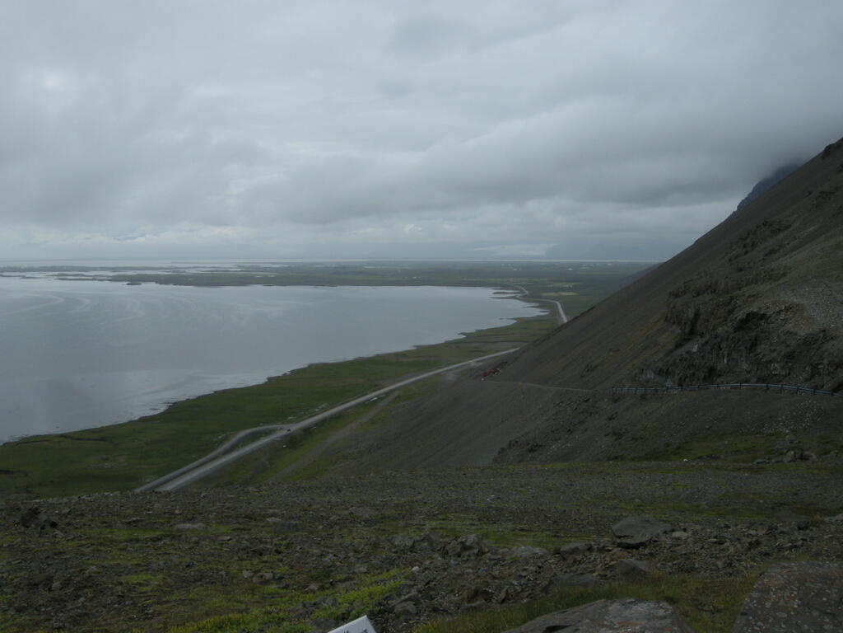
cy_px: 316
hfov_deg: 52.6
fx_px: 852
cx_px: 422
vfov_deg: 40.7
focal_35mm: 35
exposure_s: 1/347
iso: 100
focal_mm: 7.5
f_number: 6.8
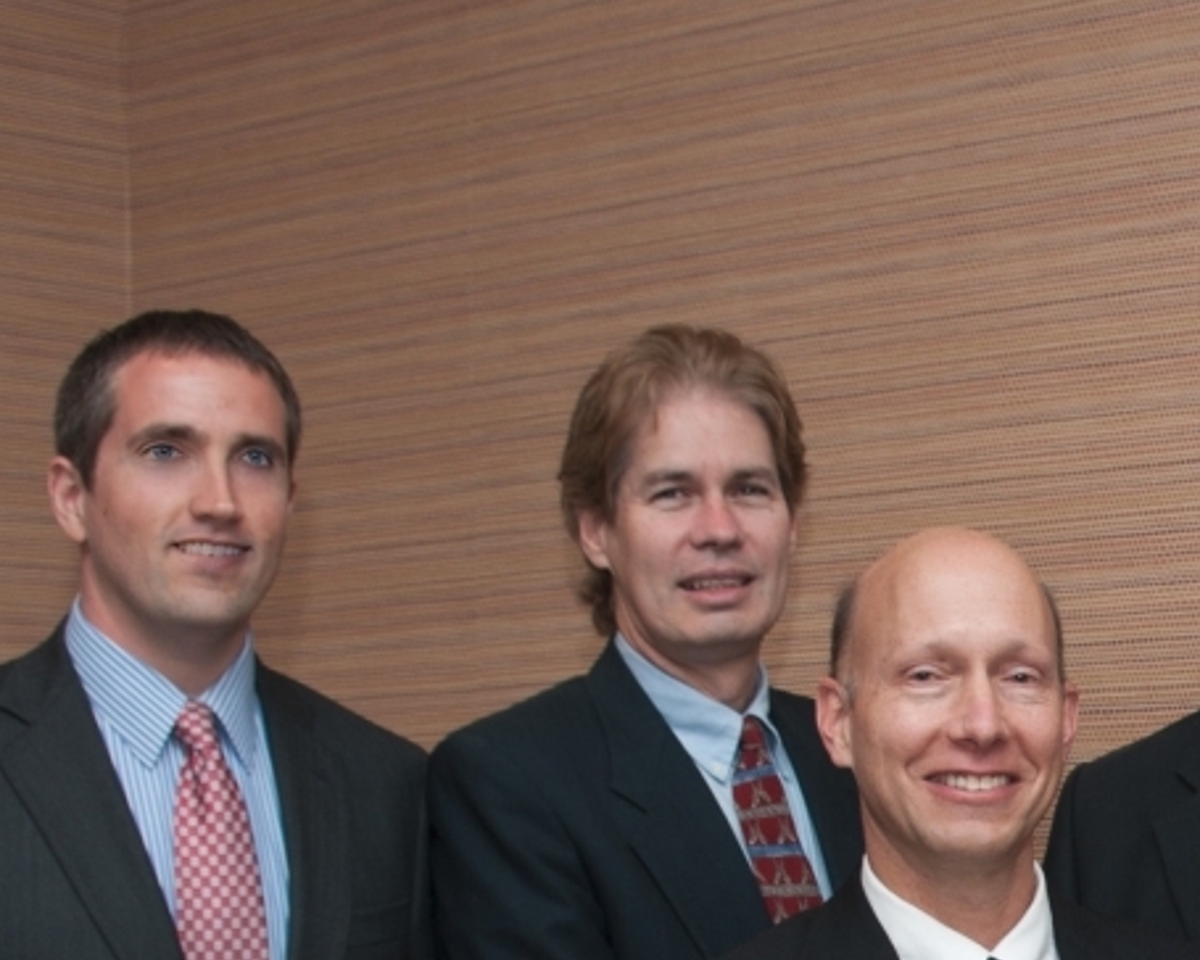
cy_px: 1089
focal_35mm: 104
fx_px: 3694
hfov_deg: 17.7
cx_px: 1371
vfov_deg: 14.4
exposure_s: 1/60
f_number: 5
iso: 200
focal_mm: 28
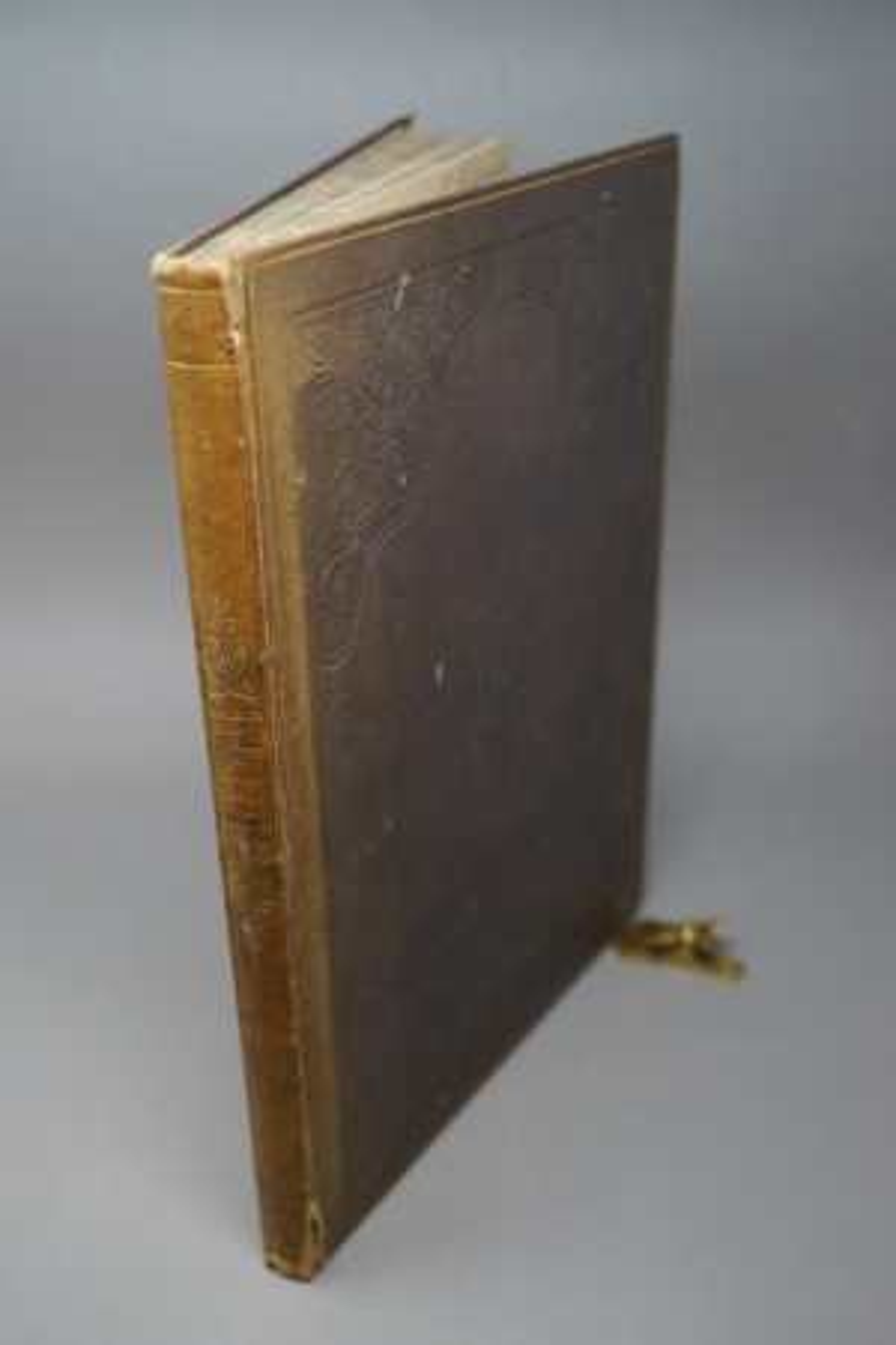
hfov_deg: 35.1
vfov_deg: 50.7
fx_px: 1419
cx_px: 448
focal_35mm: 38
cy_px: 672
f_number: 4
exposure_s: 1/160
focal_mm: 38
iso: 640
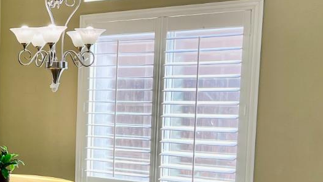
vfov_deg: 14.7
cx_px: -47
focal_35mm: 81
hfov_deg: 24.2
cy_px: 168
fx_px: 694
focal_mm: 5.1
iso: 64
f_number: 1.6
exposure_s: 1/164
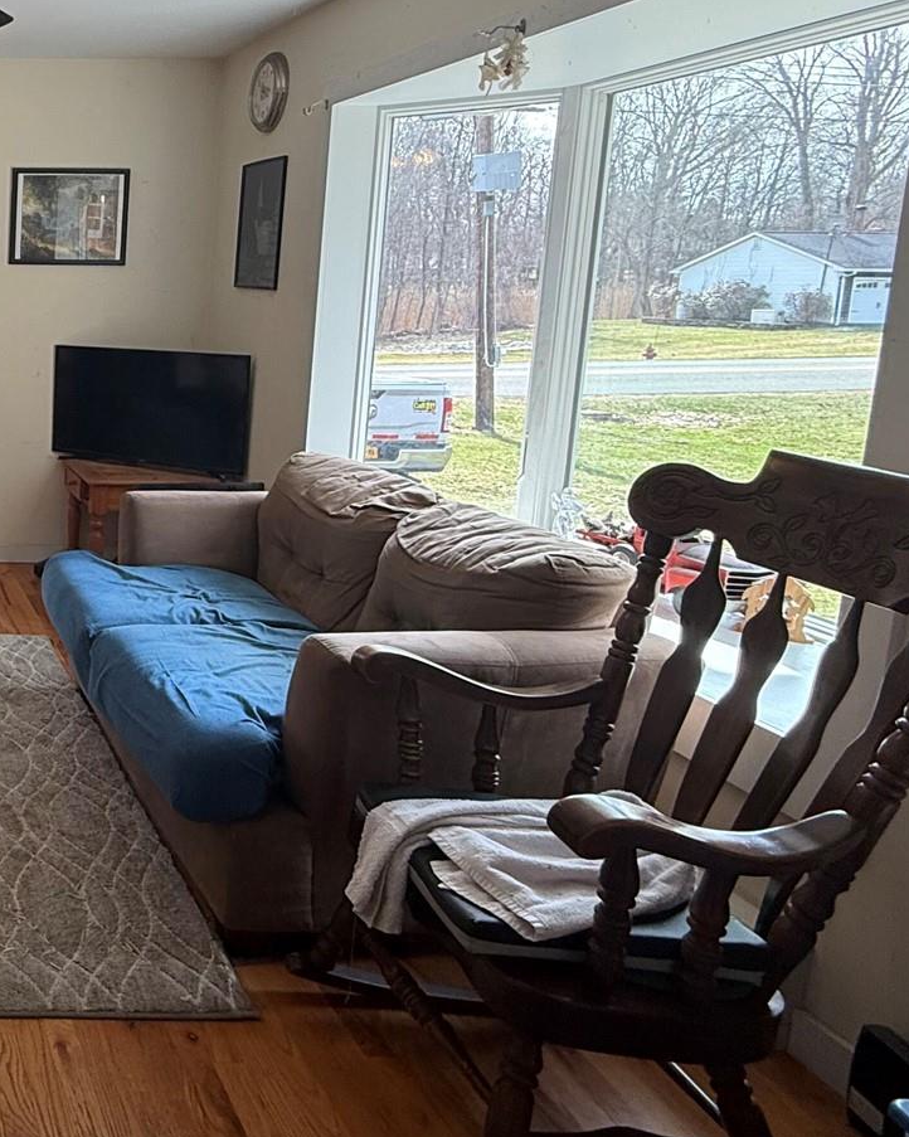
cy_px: 418
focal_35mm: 31
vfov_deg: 56.4
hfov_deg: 36.7
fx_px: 1043
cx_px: -172
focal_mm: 2.22
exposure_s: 1/120
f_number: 2.2
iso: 100
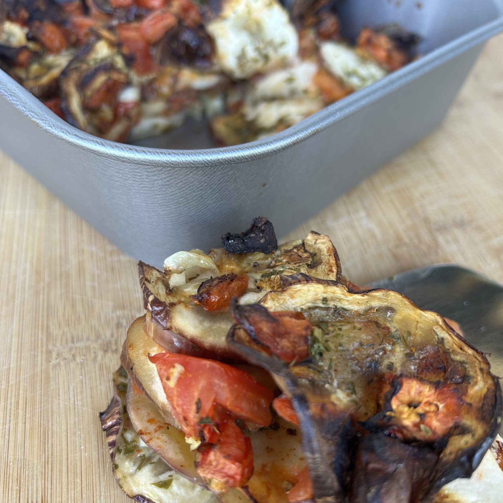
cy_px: 295
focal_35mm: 31
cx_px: 252
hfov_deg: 52.5
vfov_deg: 52.3
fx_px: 510
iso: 125
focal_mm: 5.7
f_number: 1.5
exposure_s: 1/81
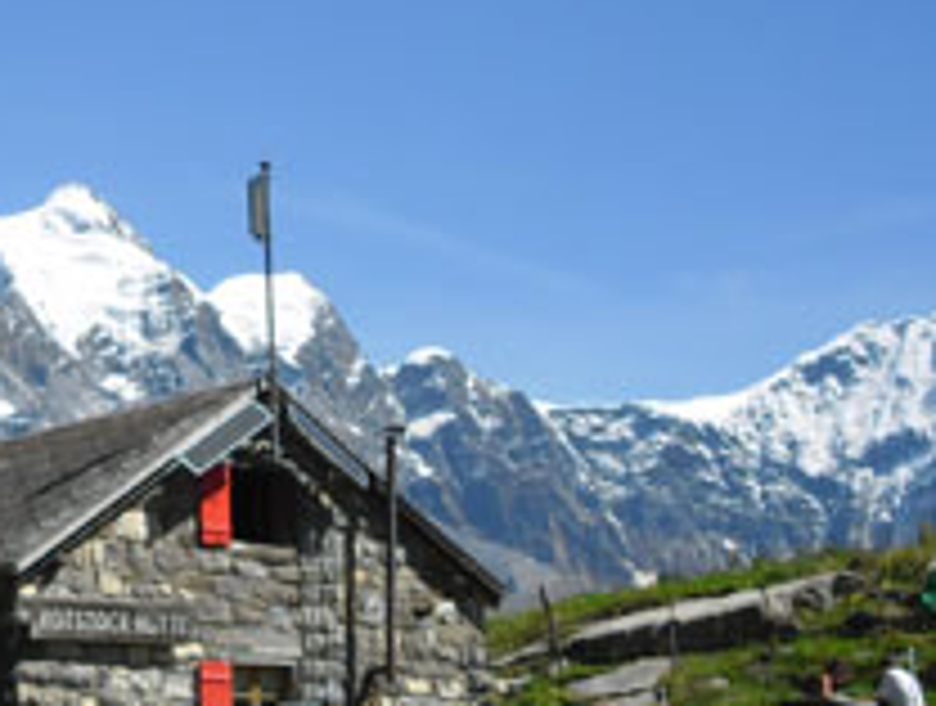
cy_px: 418
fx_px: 3686
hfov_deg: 14.2
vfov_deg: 10.9
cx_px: -22
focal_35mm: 136
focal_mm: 11.2
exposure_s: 1/362
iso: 80
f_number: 5.7
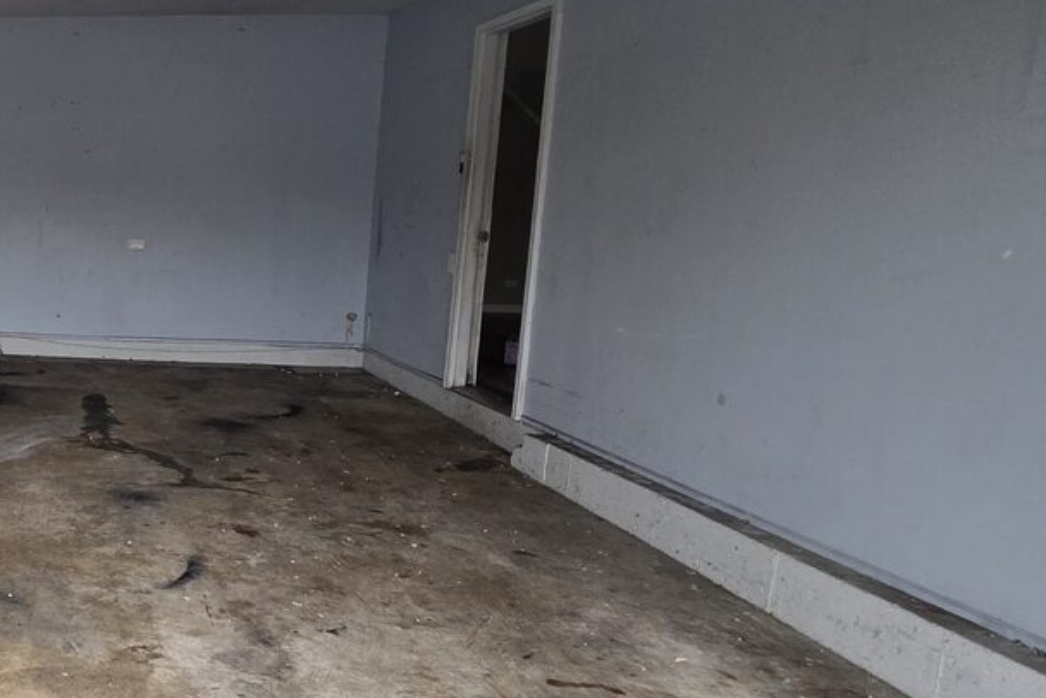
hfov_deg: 45.2
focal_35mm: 32
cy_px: 334
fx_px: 930
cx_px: -88
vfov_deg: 41.1
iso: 250
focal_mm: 2.2
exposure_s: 1/120
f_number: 1.9
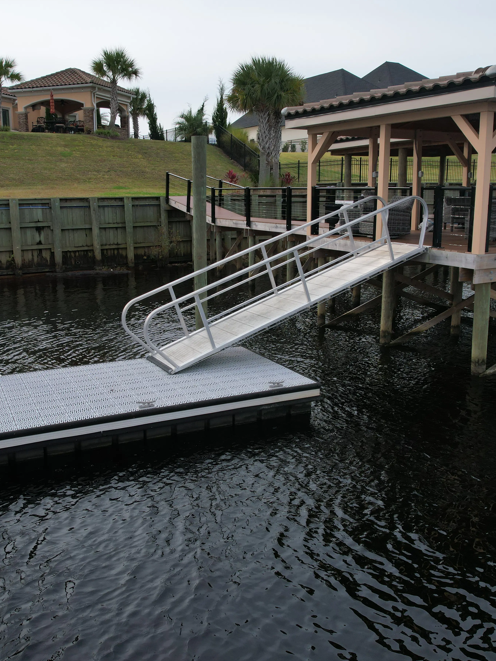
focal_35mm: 32
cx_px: 230
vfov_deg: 56.8
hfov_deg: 44.1
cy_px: 331
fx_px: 611
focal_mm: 8.38
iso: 100
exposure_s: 1/1250
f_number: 2.8
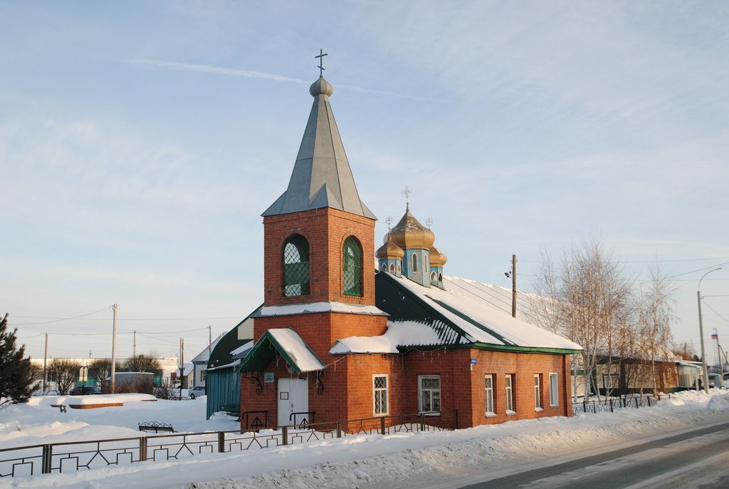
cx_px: 364
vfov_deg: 35.6
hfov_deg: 51.2
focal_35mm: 38
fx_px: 760
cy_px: 244
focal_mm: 25
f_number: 6.3
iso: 100
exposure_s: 1/160
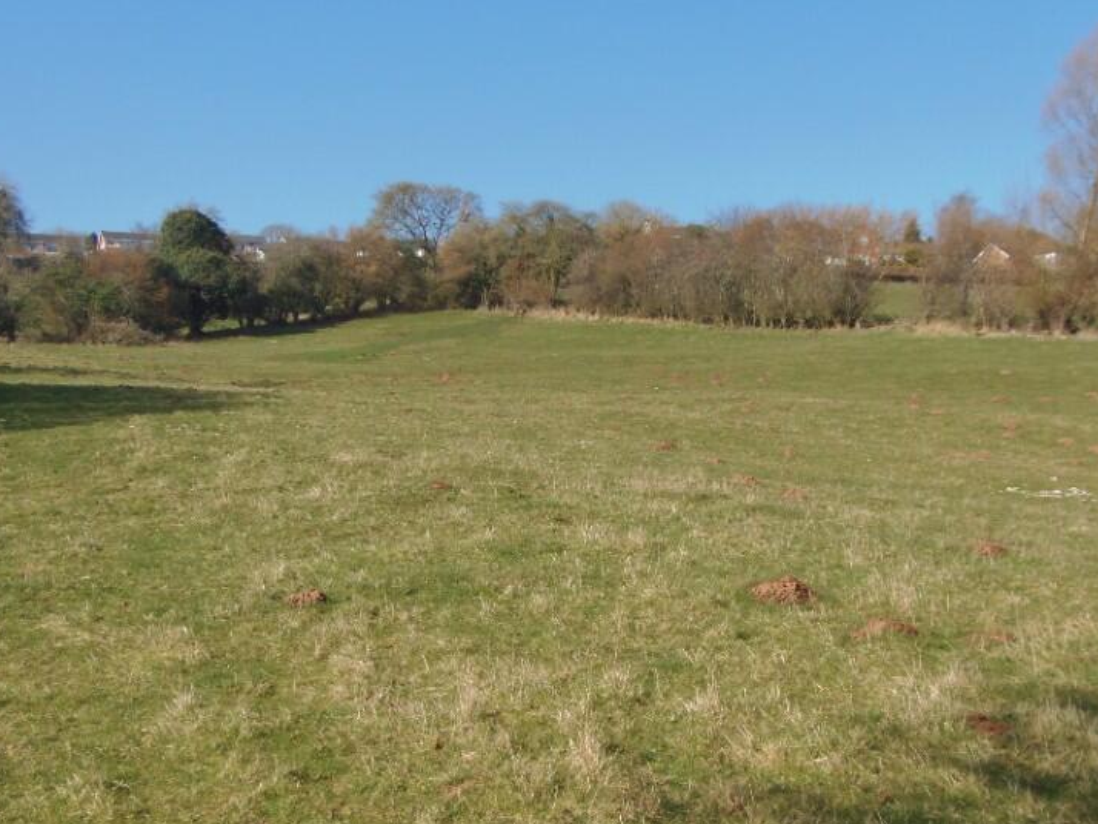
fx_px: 1364
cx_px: 621
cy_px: 489
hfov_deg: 43.7
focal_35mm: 43
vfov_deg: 33.5
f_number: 3.2
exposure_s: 1/800
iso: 64
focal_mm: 5.5
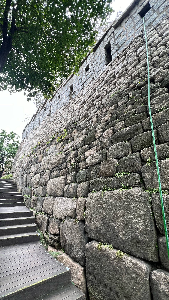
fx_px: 120
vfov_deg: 102.9
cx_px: 66
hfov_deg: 69.7
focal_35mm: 15
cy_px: 159
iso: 64
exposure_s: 1/99
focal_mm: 1.57
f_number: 1.8
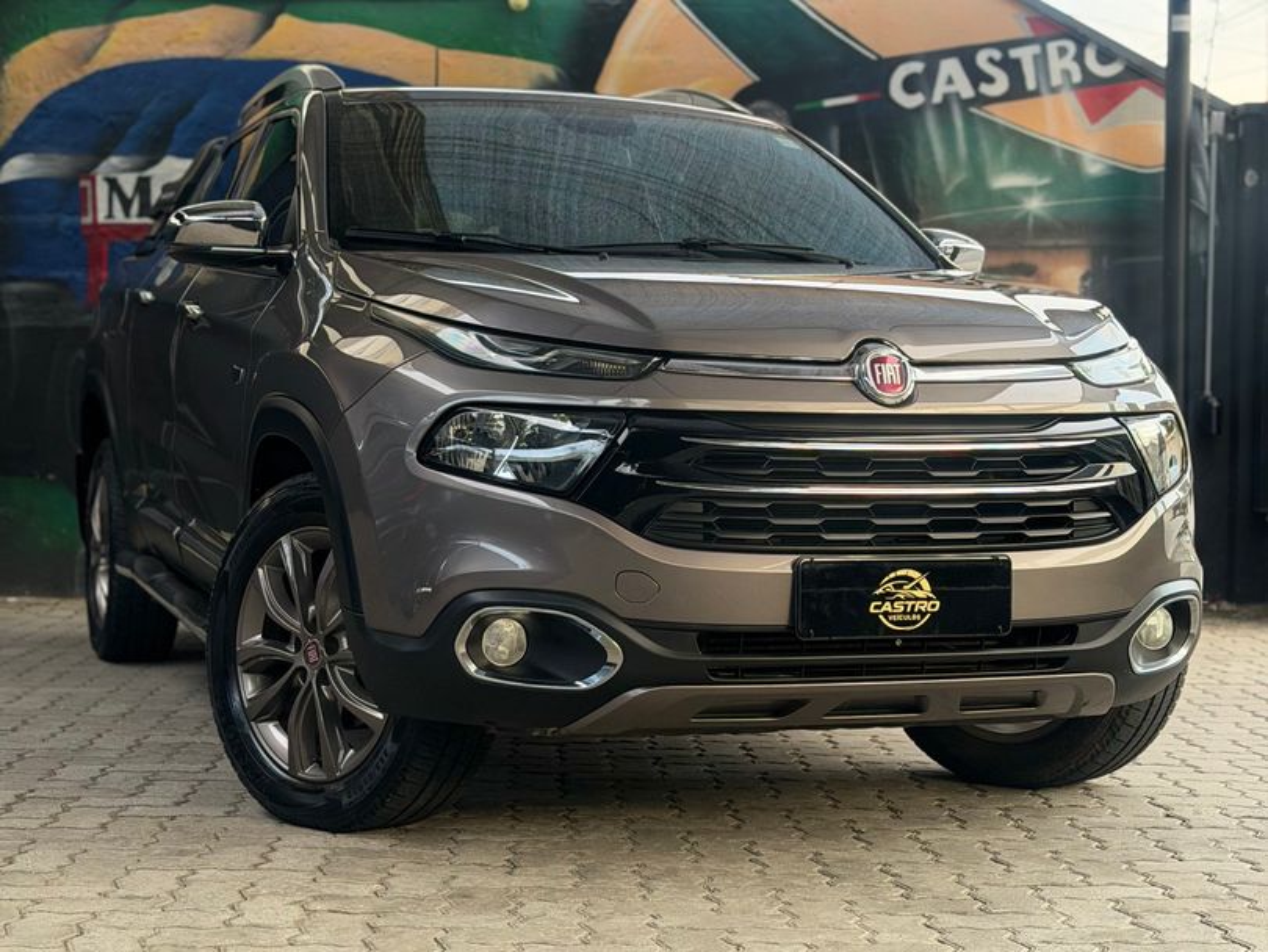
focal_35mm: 48
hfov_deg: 39.6
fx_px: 1759
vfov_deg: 30.3
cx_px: 634
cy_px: 476
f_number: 1.78
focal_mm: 6.76
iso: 160
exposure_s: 1/69
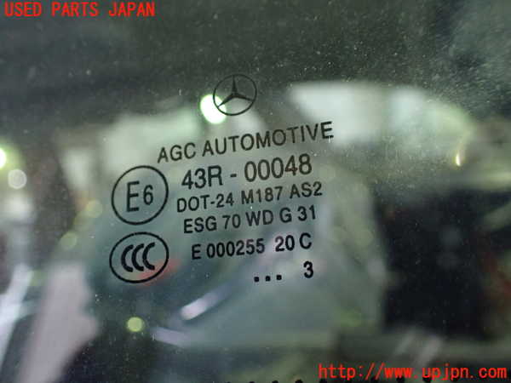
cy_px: 192
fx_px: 443
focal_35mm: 30
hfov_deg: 60.0
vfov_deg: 46.8
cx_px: 256
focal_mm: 5.4
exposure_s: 1/50
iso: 800
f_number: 2.3
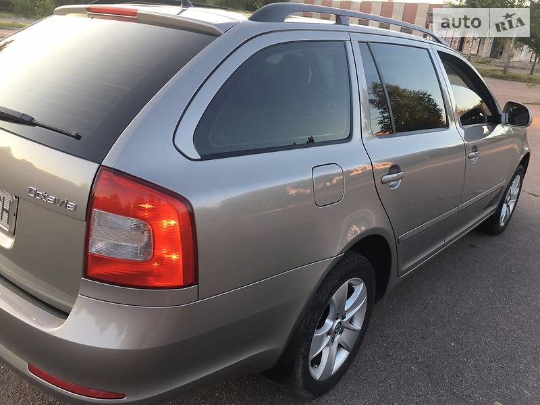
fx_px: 452
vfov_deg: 48.2
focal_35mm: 29
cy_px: 202
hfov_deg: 61.7
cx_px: 270
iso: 40
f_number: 2.2
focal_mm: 4.2
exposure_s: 1/100
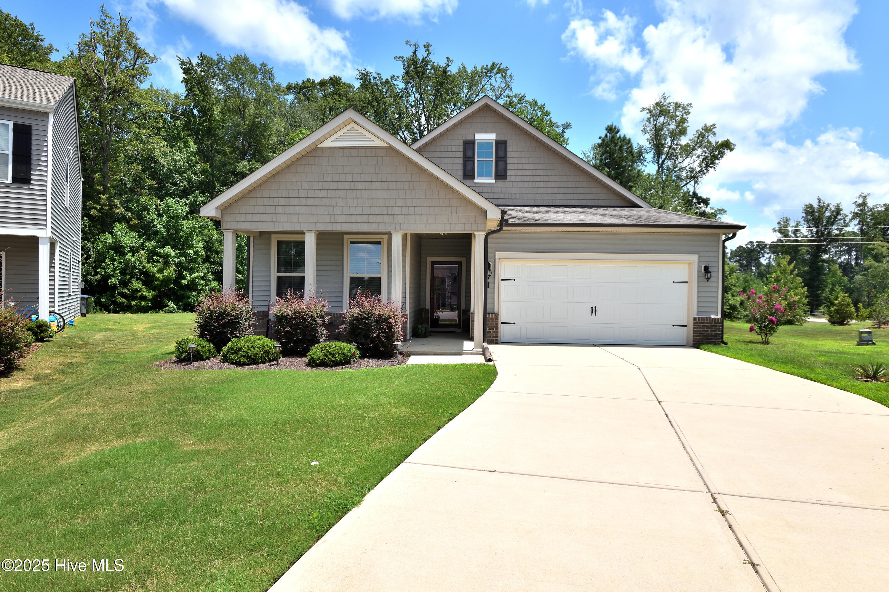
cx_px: 444
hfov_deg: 85.4
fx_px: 481
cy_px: 296
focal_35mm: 20
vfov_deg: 63.2
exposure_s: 1/500
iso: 200
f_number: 8
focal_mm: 13
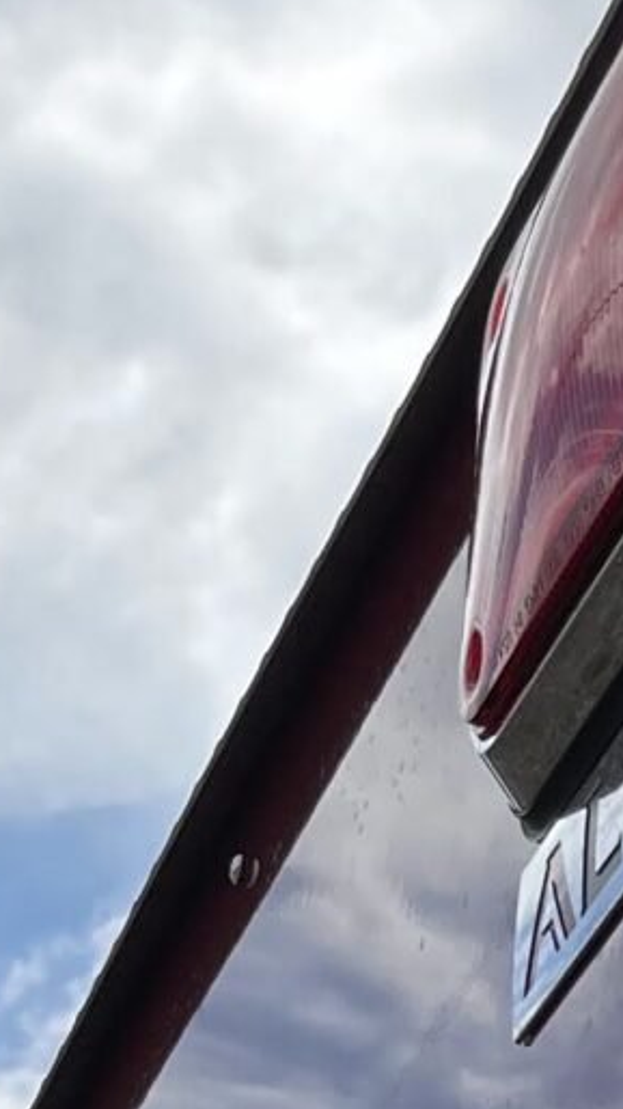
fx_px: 4142
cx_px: 1662
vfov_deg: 14.4
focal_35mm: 141
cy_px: 1599
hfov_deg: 7.8
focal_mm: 5.1
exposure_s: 1/6993
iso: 32
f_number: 1.6
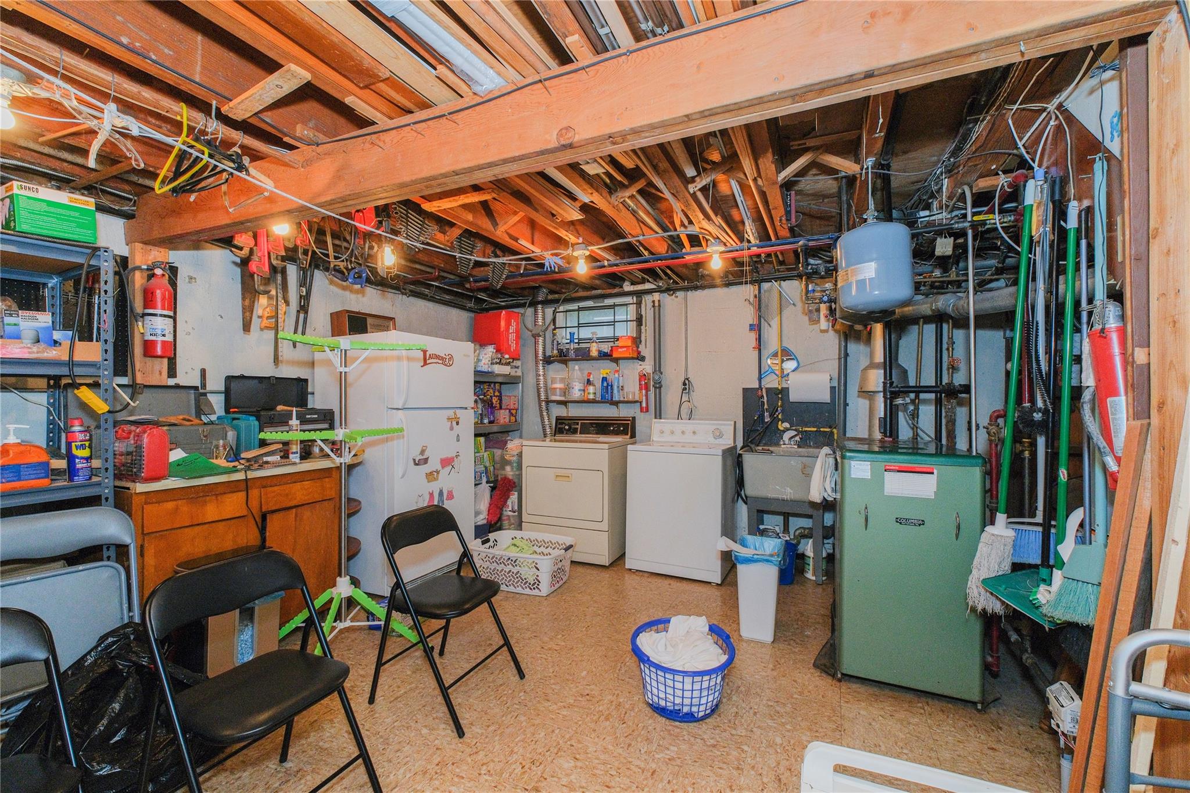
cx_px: 595
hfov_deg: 100.4
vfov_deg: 77.3
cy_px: 396
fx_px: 496
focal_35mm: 15
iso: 800
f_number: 8
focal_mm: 10
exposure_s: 1/60
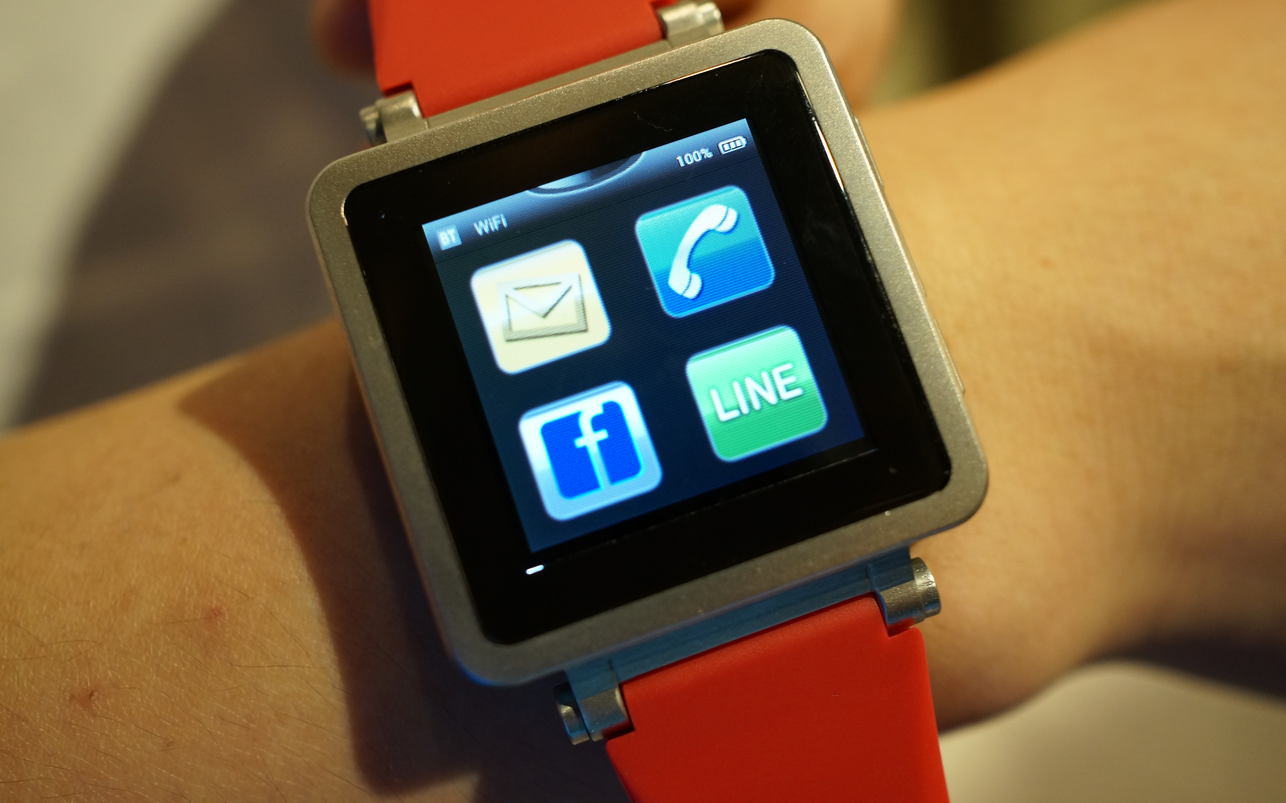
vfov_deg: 34.4
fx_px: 1297
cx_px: 637
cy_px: 380
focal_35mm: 37
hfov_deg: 52.7
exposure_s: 1/50
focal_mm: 24
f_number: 2.8
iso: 800
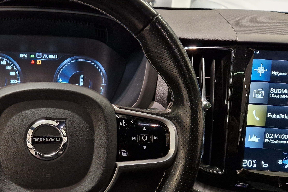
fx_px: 344
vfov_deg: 30.7
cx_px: 48
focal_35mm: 43
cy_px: 141
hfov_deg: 42.8
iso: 320
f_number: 1.8
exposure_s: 1/100
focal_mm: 5.4
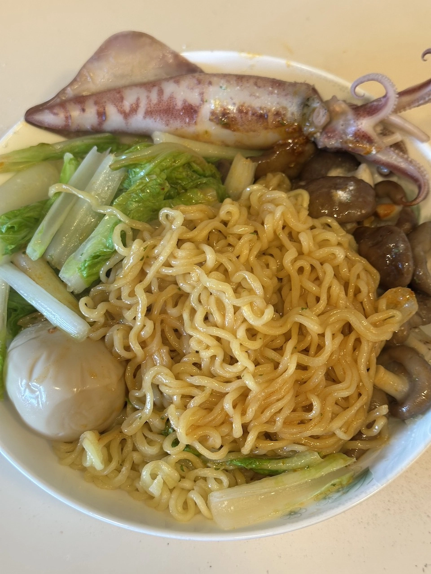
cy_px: 287
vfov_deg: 39.7
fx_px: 797
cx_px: 216
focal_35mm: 48
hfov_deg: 30.3
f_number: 1.8
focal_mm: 6.9
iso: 160
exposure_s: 1/60
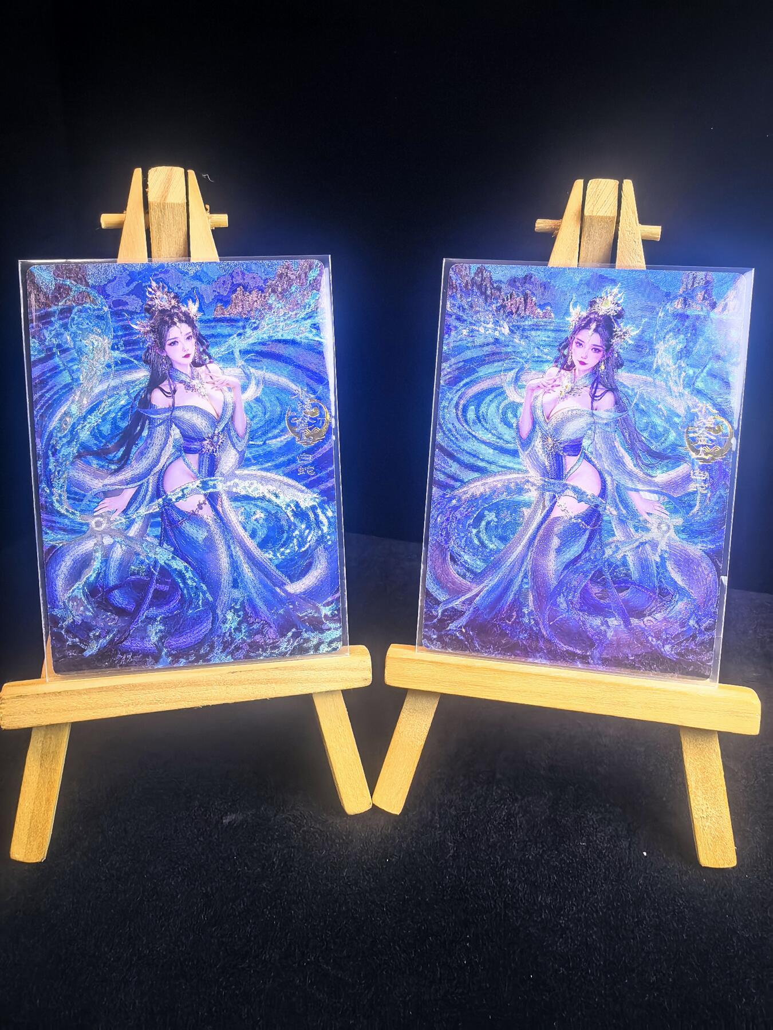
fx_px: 804
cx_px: 386
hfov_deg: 51.4
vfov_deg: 65.3
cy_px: 515
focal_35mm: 27
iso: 200
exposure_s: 1/50
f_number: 2.2
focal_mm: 1.95
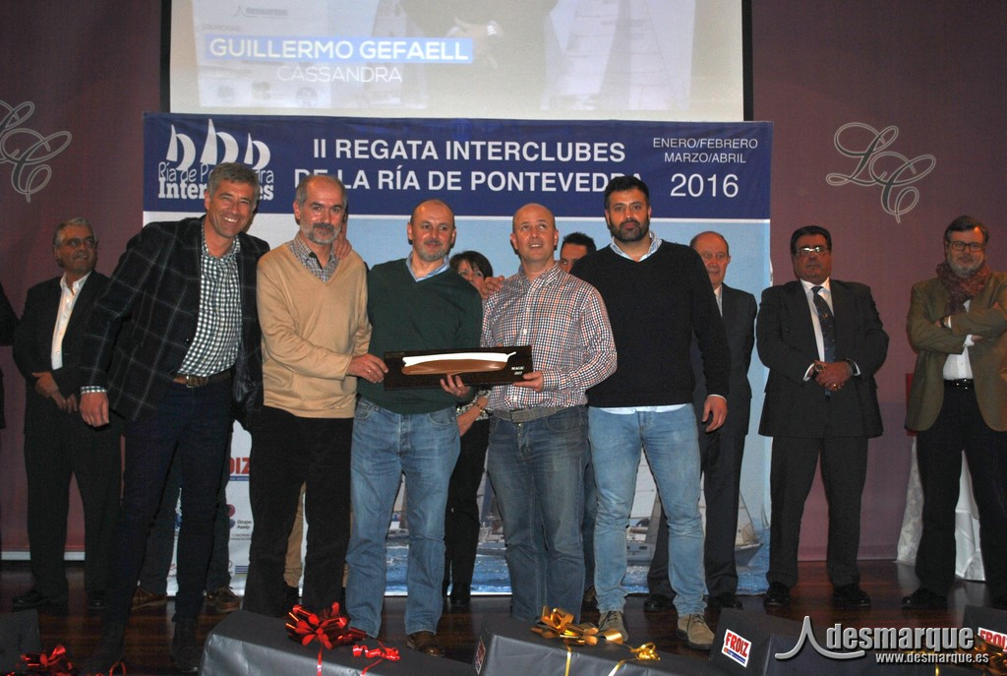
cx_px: 504
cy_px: 338
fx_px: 1177
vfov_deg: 32.0
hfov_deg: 46.3
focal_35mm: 42
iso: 200
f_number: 4.5
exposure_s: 1/60
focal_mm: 28
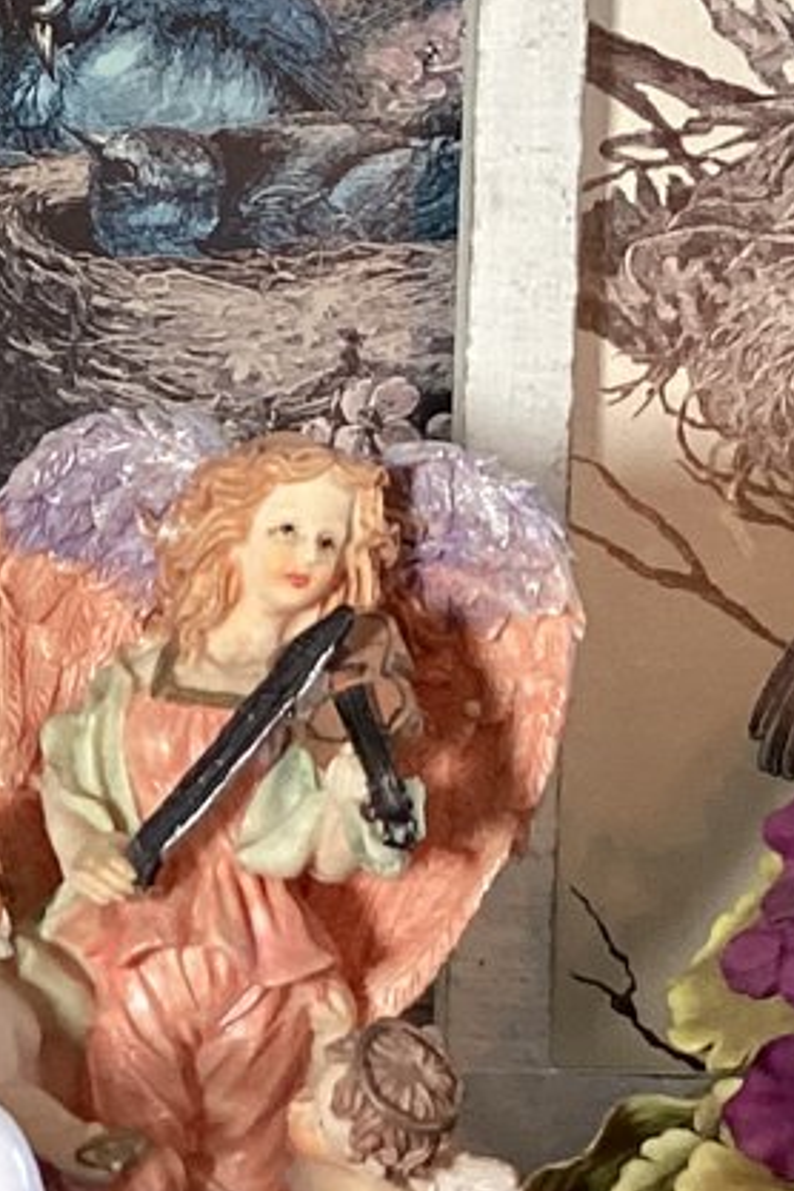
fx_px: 3870
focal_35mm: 117
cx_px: -153
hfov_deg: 11.5
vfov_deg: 17.2
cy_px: 1147
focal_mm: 3.3
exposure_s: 1/50
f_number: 2.4
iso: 125
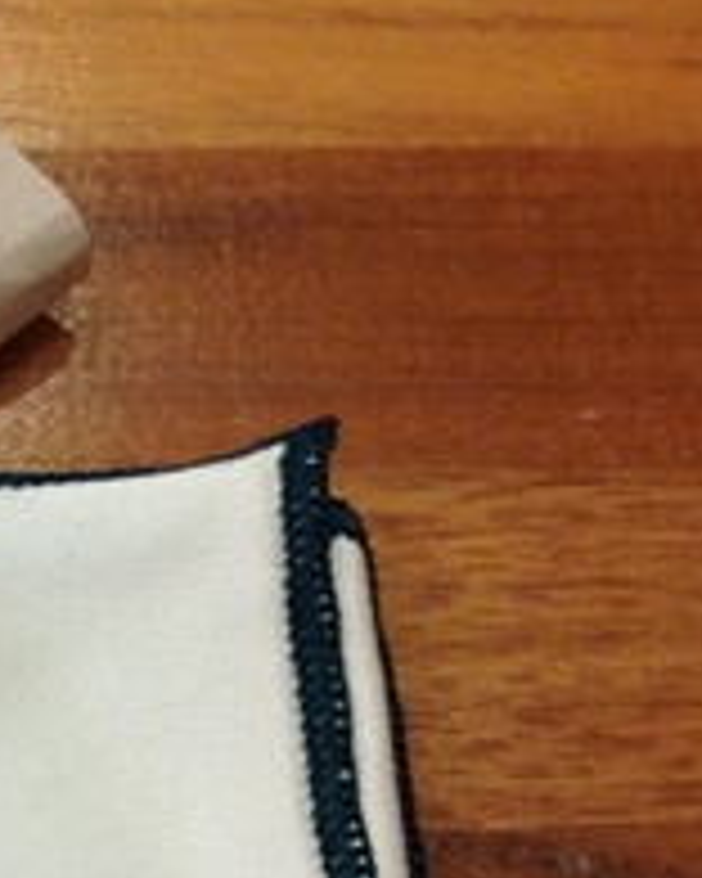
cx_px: -630
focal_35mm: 140
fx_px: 3636
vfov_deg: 13.7
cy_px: 680
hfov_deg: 10.3
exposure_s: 1/33
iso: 64
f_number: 2.4
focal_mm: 4.28
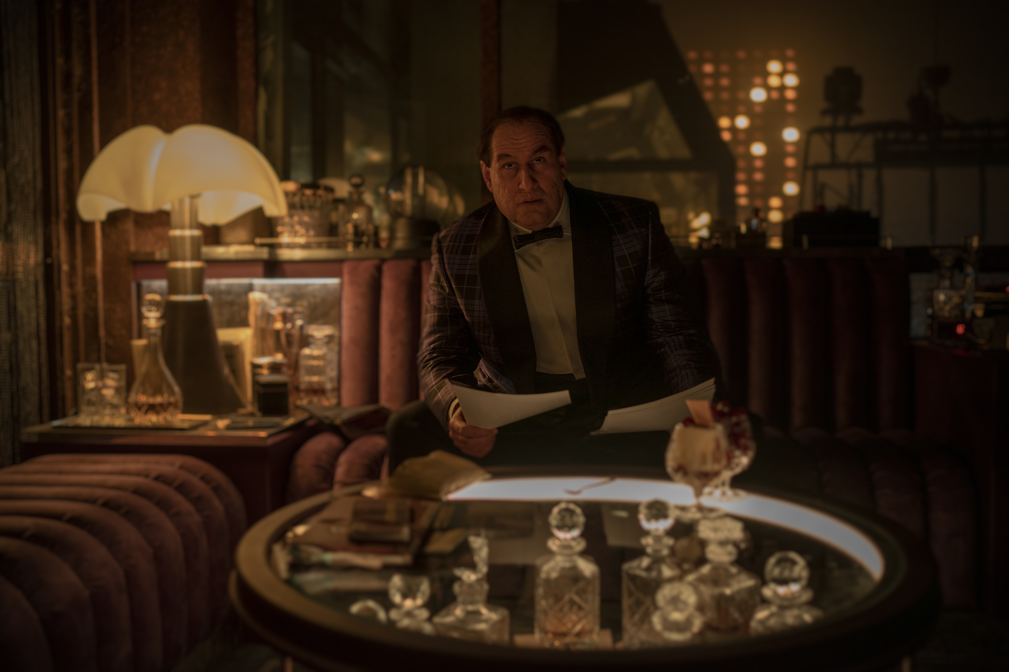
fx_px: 981
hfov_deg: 54.4
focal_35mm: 35
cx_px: 504
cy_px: 336
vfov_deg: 37.9
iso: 1250
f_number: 1.8
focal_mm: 35
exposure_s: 1/60
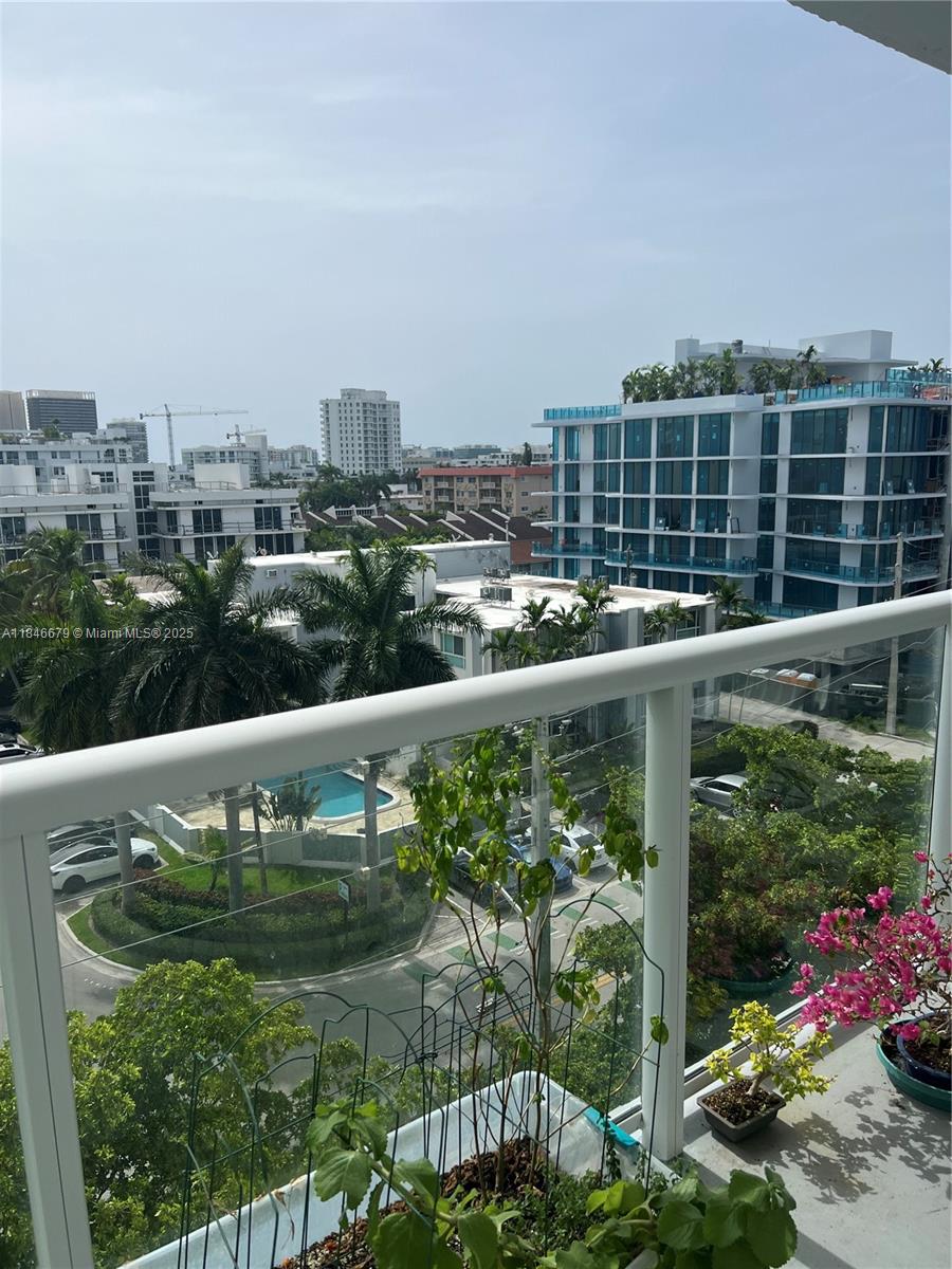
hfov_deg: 53.1
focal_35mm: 26
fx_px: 953
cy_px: 634
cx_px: 476
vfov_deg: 67.3
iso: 50
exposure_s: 1/7463
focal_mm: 5.7
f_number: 1.5
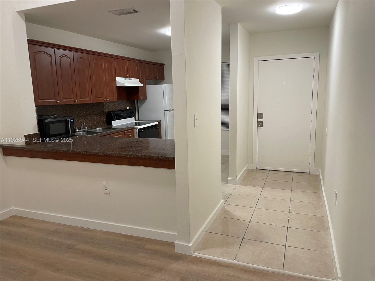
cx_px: 188
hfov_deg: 67.3
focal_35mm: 26
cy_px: 140
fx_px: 282
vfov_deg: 53.1
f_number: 1.6
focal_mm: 4.2
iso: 100
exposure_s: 1/60
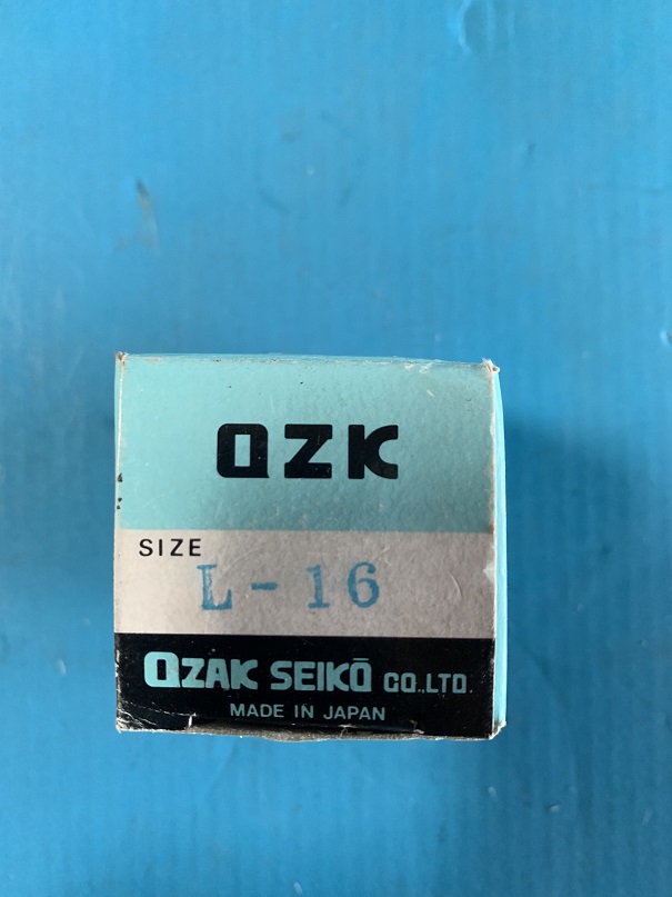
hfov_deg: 53.1
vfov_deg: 67.3
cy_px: 448
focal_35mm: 26
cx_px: 336
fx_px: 673
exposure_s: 1/60
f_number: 1.8
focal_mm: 4.25
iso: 250
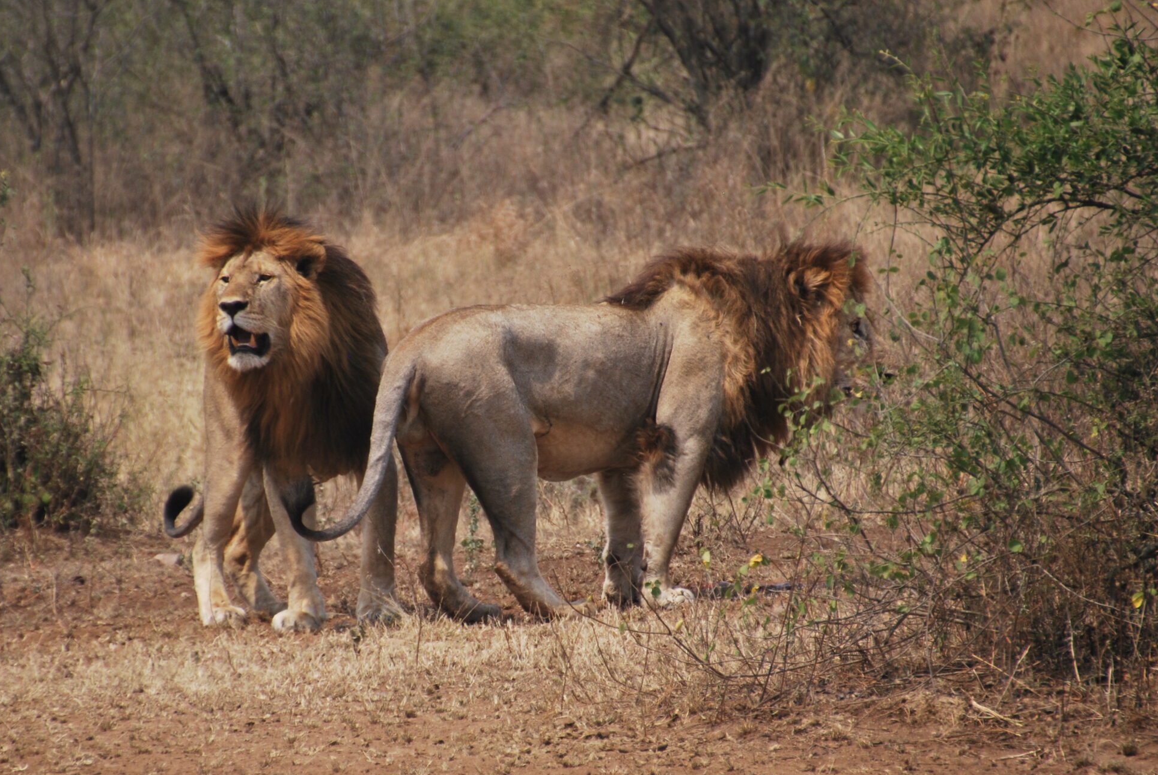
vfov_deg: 2.6
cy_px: 428
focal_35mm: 538
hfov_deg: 3.8
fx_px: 17326
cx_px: 514
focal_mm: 270
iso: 200
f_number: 6.3
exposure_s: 1/640
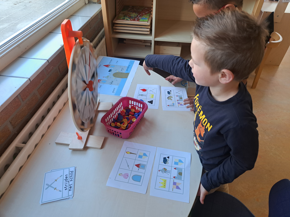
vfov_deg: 56.8
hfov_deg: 71.6
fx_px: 201
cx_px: 145
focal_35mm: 24
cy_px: 108
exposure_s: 1/50
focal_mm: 5.23
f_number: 1.8
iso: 80
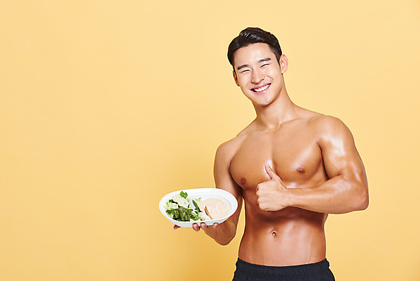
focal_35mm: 155
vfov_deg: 8.9
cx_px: 210
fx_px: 1809
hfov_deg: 13.2
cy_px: 140
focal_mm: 155
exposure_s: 1/125
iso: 100
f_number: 11
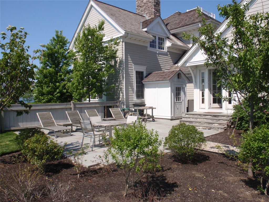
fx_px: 218
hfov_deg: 63.4
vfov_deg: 49.7
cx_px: 134
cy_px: 101
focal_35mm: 28
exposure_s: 1/125
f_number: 8
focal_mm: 5
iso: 64
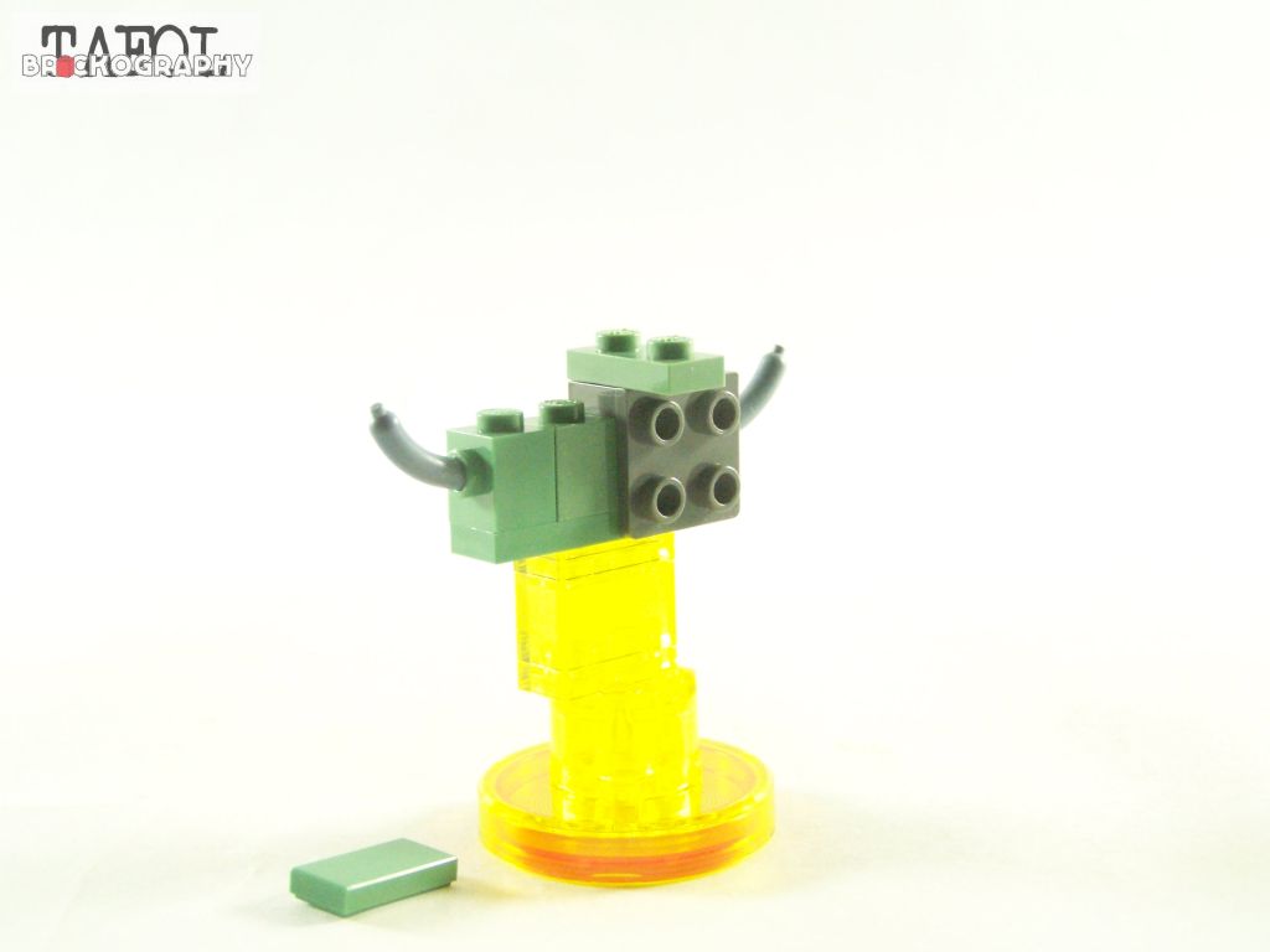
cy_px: 476
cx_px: 635
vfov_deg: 24.8
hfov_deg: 32.7
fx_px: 2165
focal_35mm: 59
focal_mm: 9.8
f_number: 3.1
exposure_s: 1/60
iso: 400
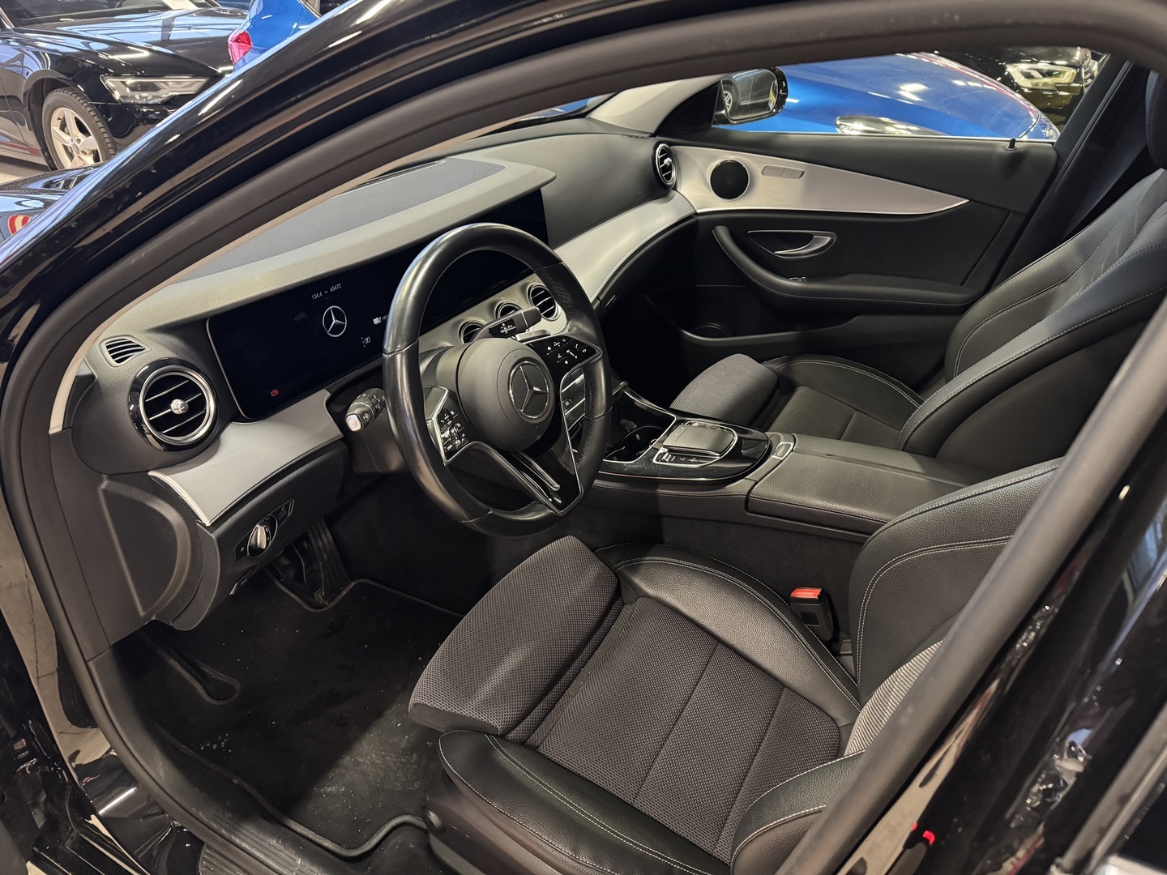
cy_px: 438
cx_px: 584
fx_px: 809
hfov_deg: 71.6
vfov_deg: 56.8
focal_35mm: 24
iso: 1000
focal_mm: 6.76
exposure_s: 1/33
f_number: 1.78
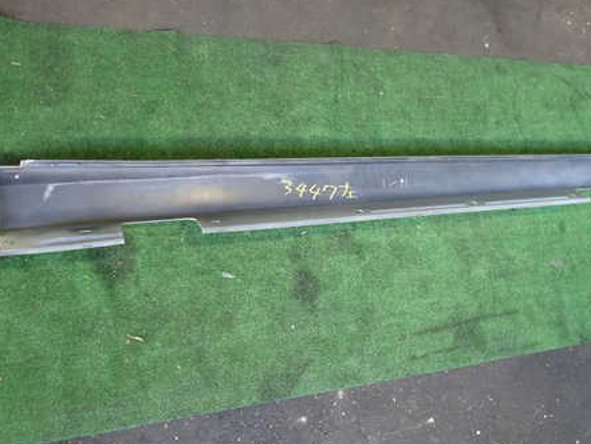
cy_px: 239
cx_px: 314
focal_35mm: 34
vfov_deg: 41.8
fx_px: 581
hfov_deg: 53.9
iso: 200
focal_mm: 4.5
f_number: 2
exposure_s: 1/40
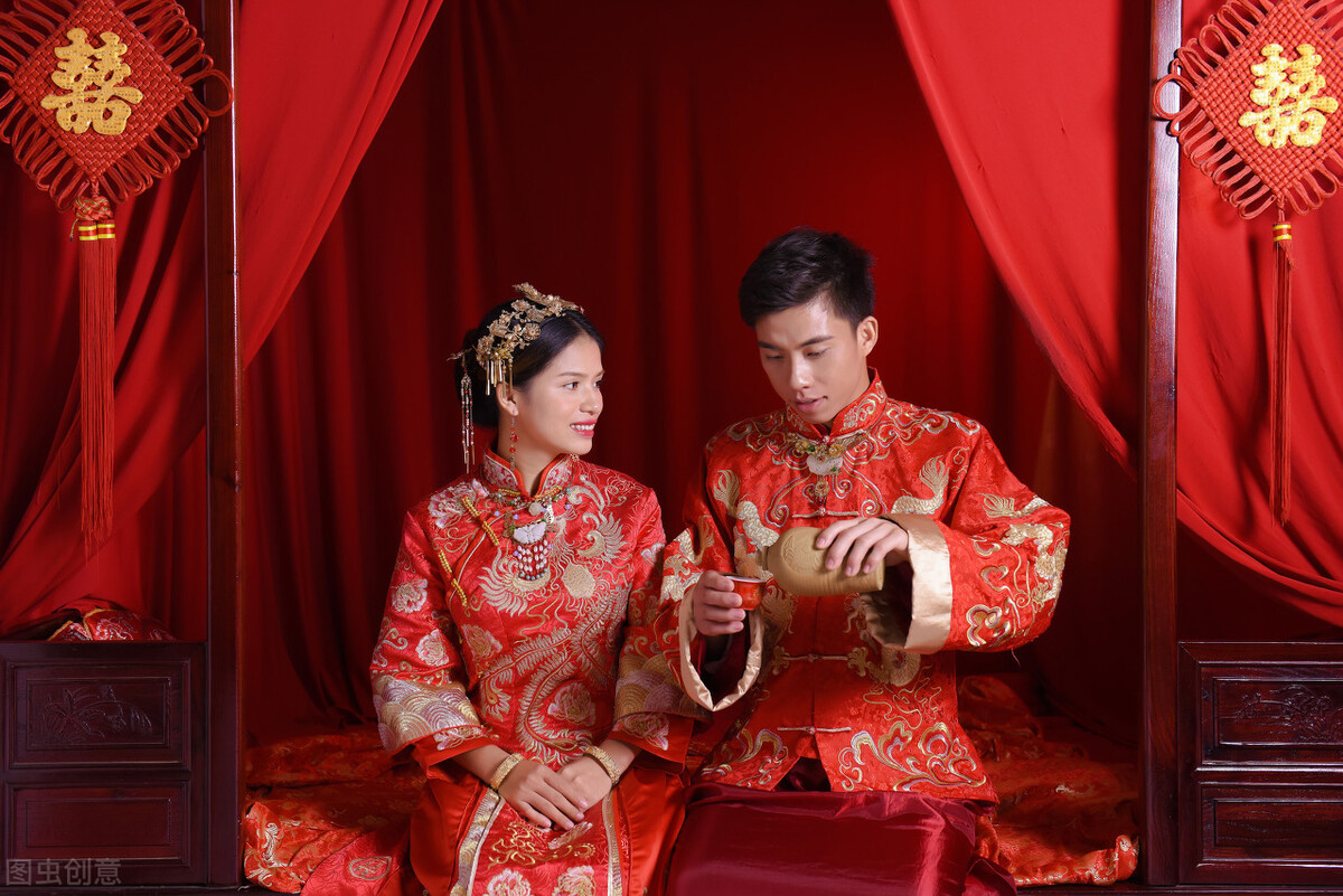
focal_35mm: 55
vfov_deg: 24.6
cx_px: 672
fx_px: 2052
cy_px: 448
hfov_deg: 36.2
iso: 640
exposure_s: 1/100
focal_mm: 55
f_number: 4
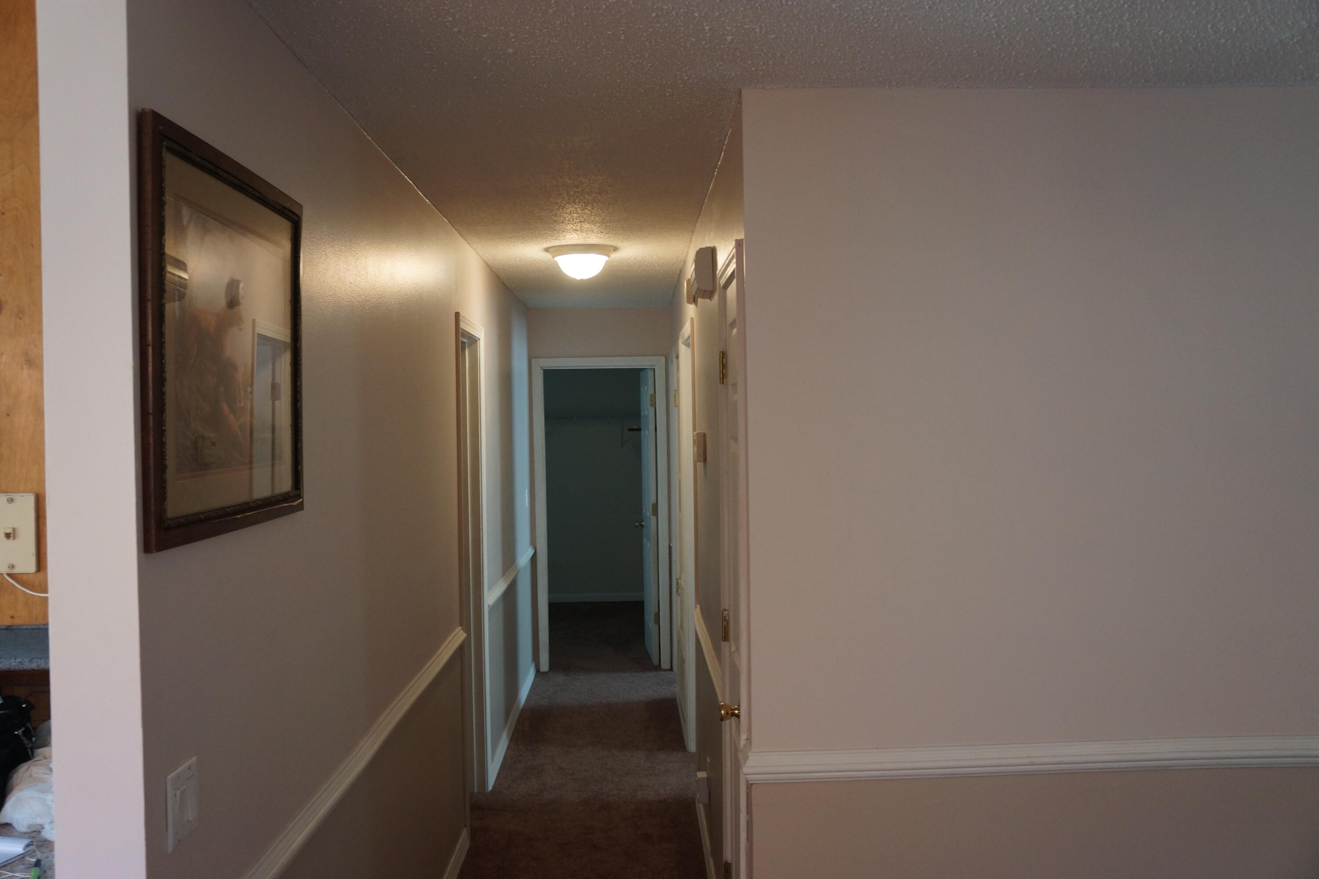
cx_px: 660
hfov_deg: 60.3
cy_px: 440
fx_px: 1136
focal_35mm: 31
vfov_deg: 42.3
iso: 640
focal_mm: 21
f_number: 4
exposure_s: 1/60
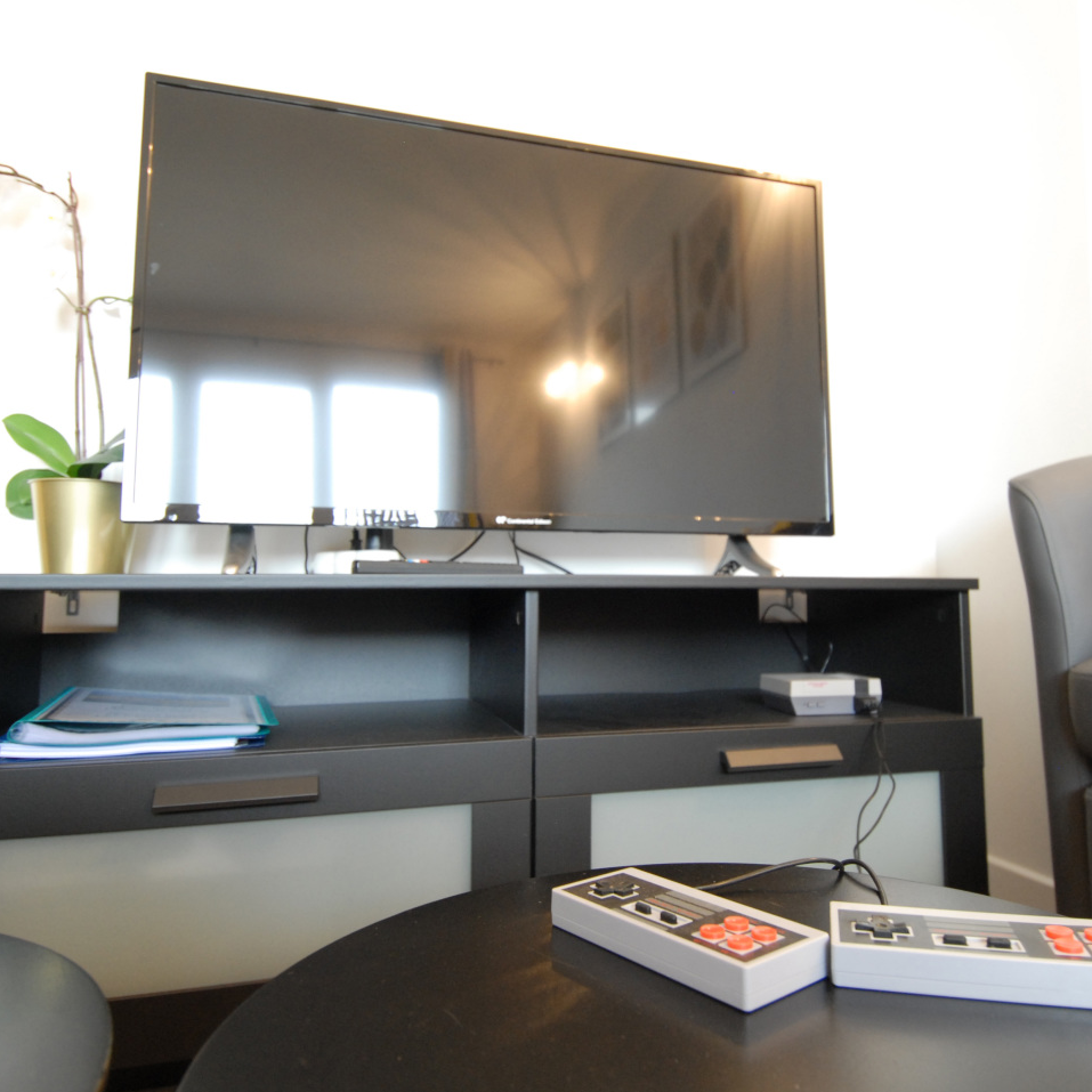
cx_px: 571
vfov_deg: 65.0
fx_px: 857
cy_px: 523
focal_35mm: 24
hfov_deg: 65.0
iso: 500
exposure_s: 1/6
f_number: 4
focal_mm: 12
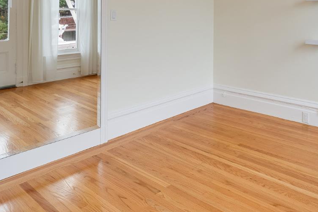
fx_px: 283
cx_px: 212
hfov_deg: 57.4
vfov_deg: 38.1
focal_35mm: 32
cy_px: 18
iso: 200
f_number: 11
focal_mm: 16
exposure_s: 1/30
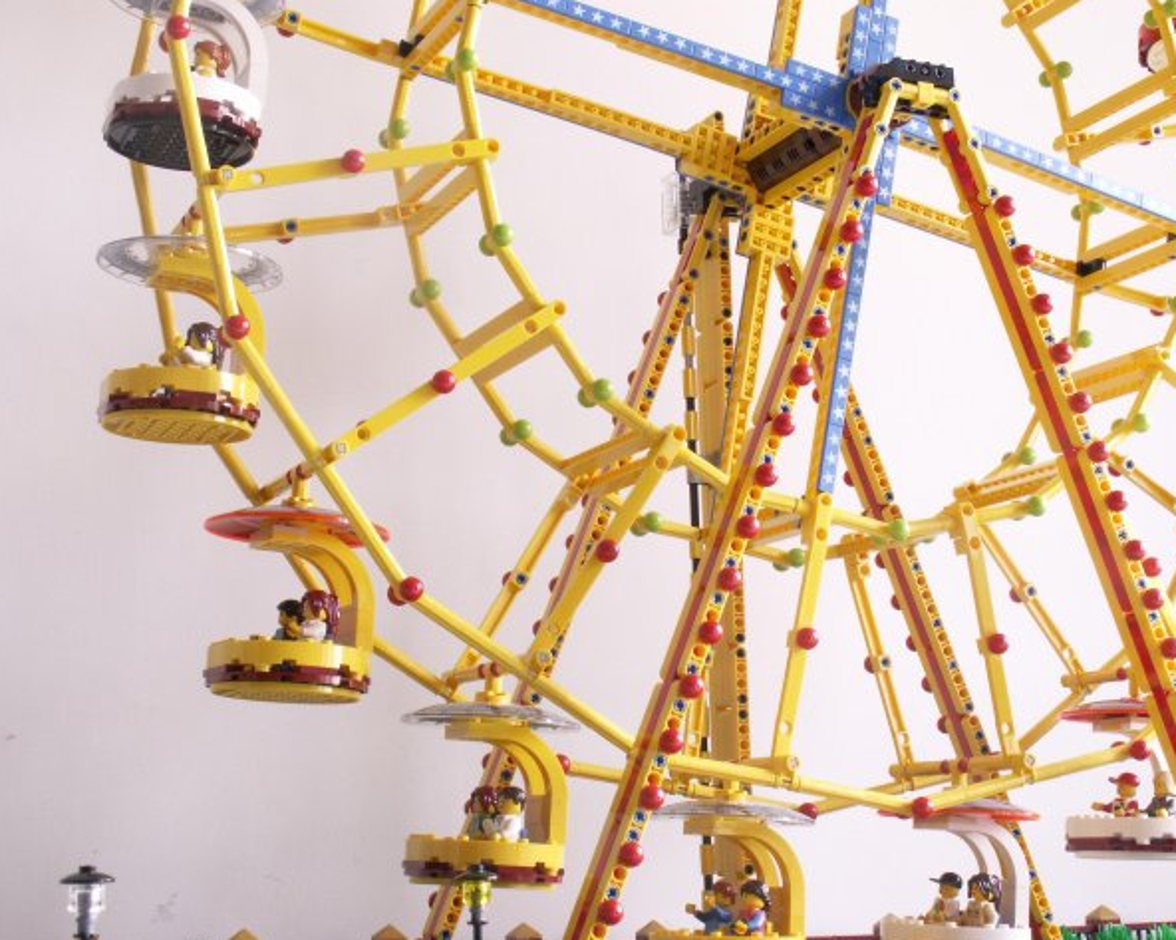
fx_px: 1983
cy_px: 471
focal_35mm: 57
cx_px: 626
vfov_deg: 26.7
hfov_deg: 33.0
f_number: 8
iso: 50
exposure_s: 1/4
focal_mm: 8.98
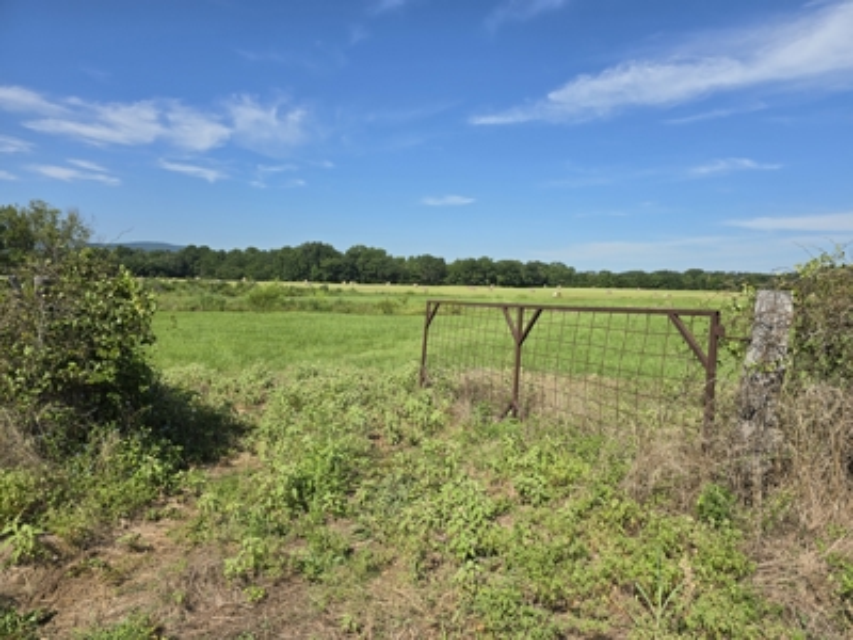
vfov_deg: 58.9
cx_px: 426
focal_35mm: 23
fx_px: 567
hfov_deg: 73.9
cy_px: 320
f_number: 1.7
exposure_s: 1/1041
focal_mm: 6.3
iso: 12
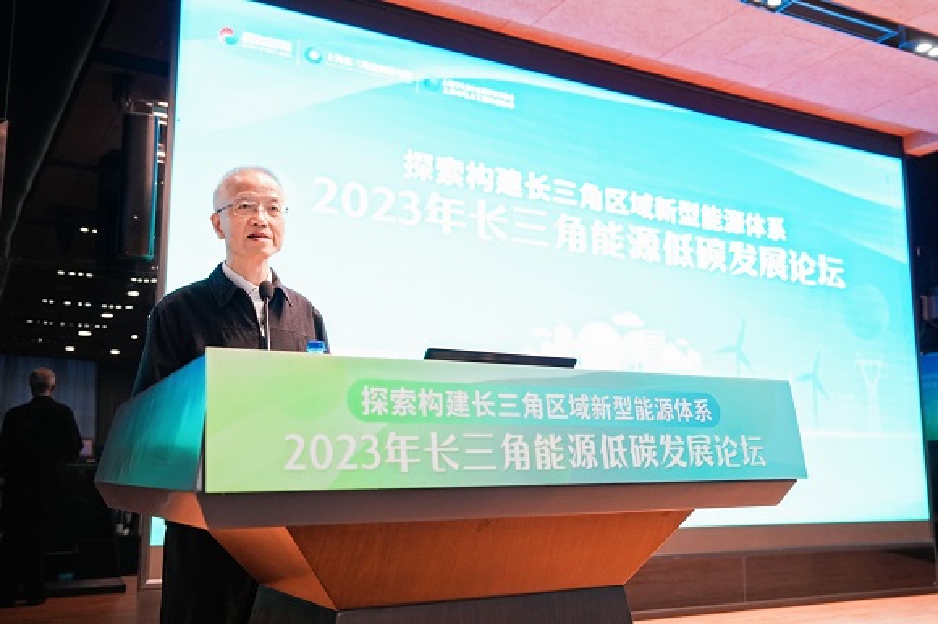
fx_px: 911
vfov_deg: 37.8
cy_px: 312
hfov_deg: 54.5
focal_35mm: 35
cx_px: 469
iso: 1600
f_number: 4
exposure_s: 1/100
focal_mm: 35
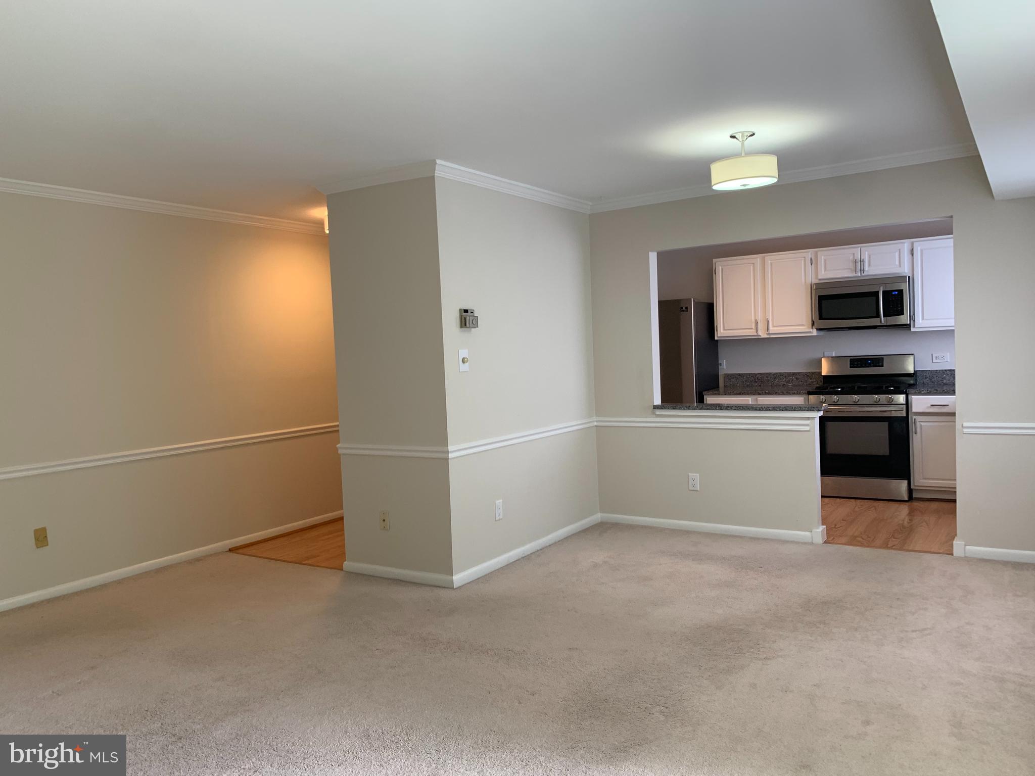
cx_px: 518
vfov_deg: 53.1
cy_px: 388
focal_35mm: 26
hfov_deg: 67.3
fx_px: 777
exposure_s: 1/60
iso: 64
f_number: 1.8
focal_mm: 4.25
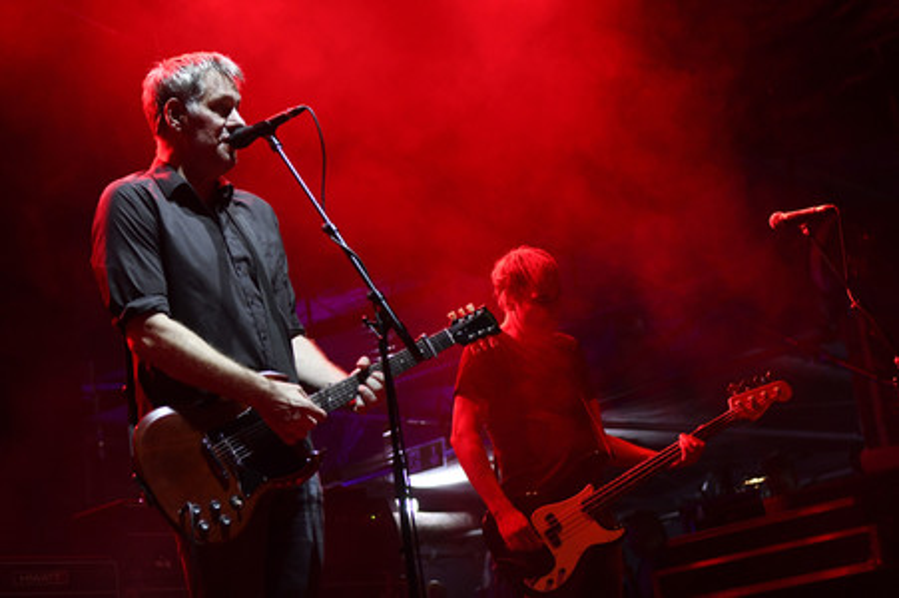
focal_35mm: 82
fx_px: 2046
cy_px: 299
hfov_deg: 24.8
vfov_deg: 16.6
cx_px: 450
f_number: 4
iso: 1600
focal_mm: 55
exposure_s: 1/160
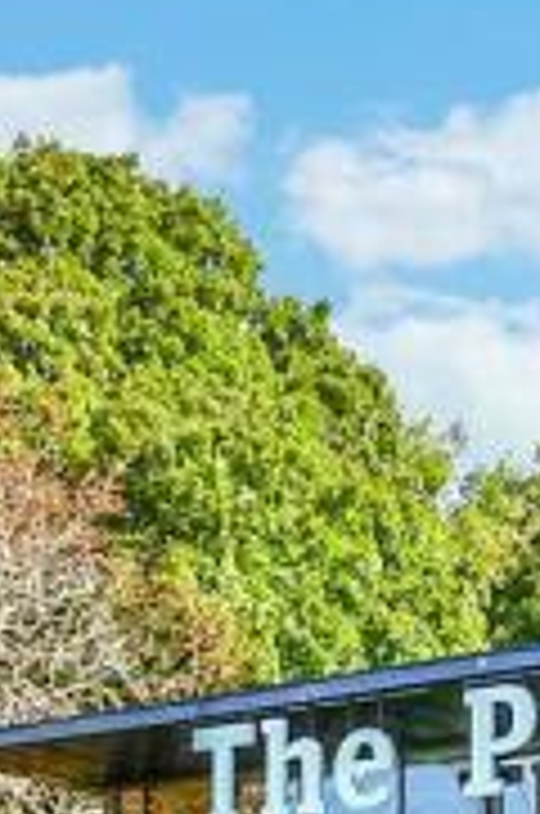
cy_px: 1185
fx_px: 2688
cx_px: 198
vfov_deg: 15.9
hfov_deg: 11.5
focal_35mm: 119
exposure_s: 1/200
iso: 400
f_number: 8
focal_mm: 14
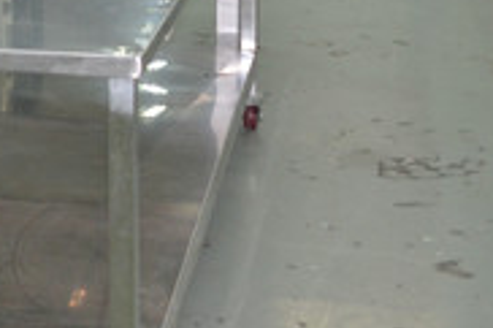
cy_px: -381
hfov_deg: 13.7
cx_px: -127
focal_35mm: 145
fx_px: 1984
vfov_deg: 8.8
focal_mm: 22
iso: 400
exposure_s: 1/60
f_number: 4
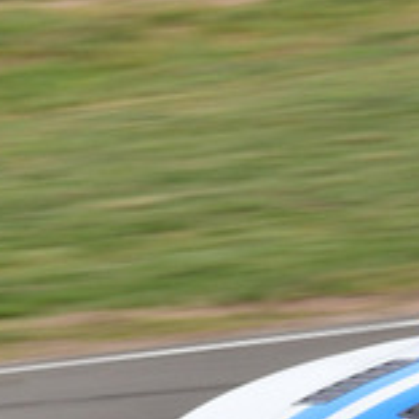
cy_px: 148
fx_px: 28621
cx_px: 776
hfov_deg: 0.8
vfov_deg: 0.8
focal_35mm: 2090
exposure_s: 1/200
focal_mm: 320
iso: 250
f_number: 13
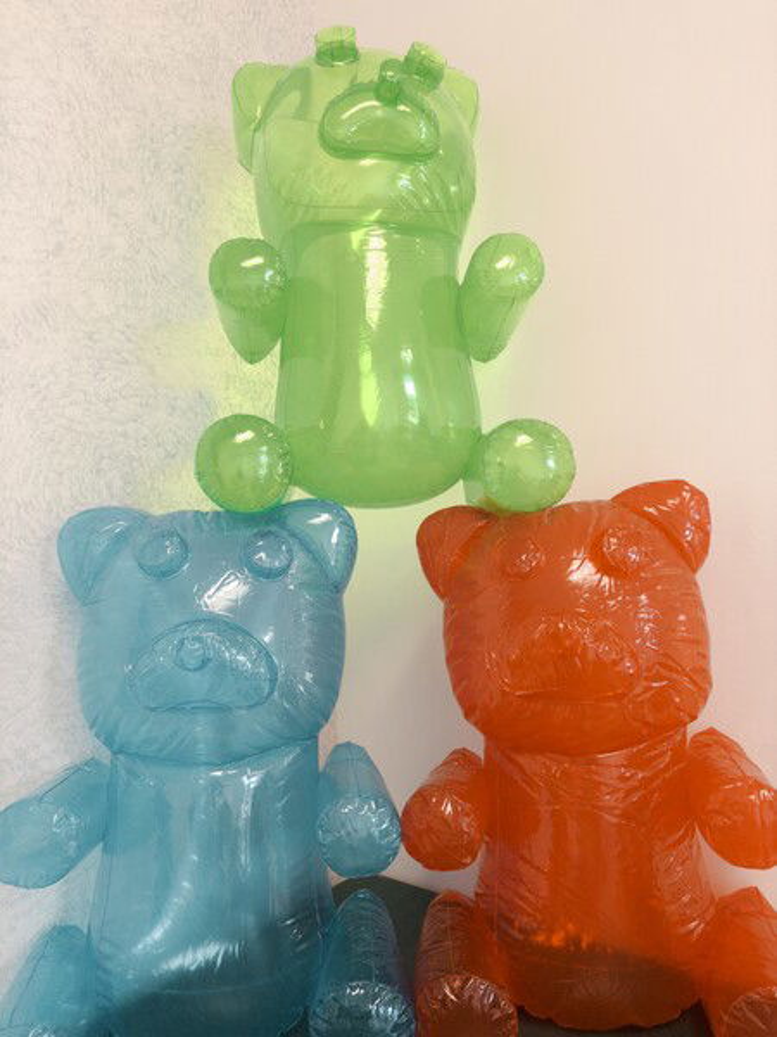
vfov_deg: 67.3
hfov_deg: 53.1
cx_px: 388
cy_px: 518
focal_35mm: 26
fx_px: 778
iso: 80
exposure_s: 1/60
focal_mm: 5.96
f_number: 1.6
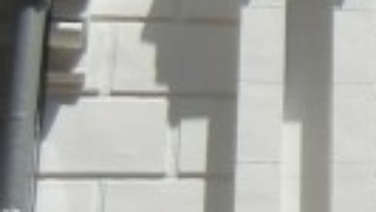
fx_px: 2504
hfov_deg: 8.1
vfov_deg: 4.8
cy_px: -235
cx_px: 837
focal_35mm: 251
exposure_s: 1/454
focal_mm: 5.4
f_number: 7
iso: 160
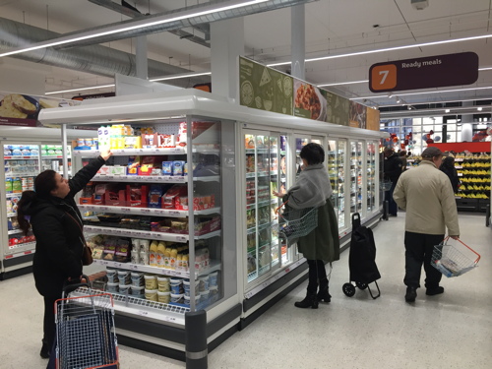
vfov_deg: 48.2
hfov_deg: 61.7
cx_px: 246
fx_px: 412
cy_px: 184
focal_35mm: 29
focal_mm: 4.15
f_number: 2.2
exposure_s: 1/33
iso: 32
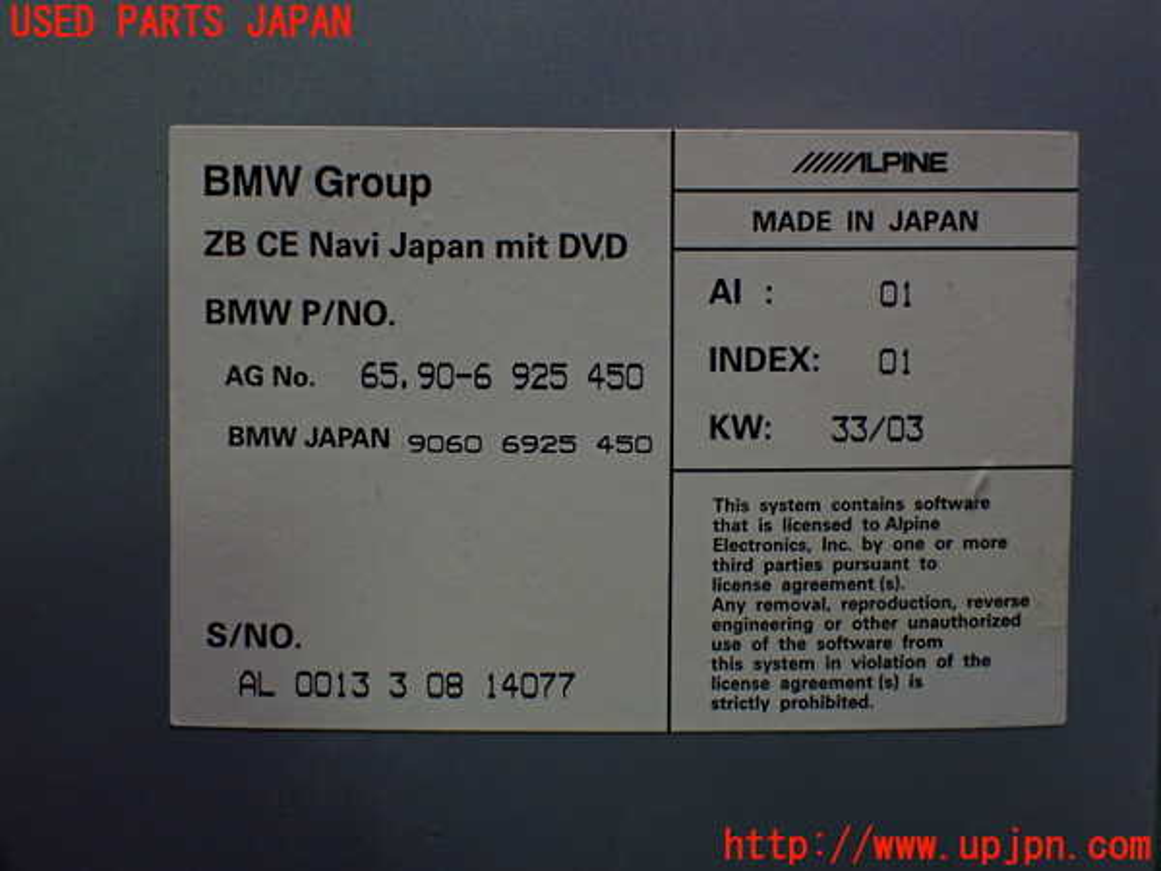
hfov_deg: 51.4
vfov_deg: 39.7
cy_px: 436
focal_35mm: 36
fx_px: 1207
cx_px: 580
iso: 500
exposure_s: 1/160
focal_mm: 6.37
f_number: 2.5
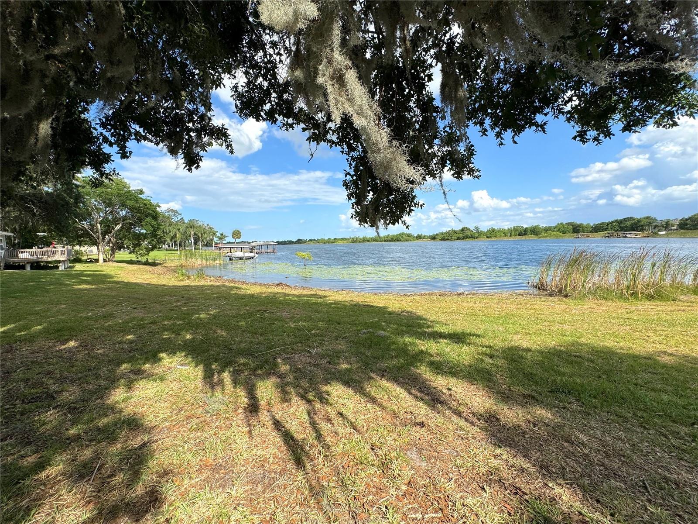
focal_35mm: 14
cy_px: 262
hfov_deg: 102.1
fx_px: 282
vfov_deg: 85.7
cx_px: 349
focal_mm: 2.22
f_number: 2.2
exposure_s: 1/1976
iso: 50
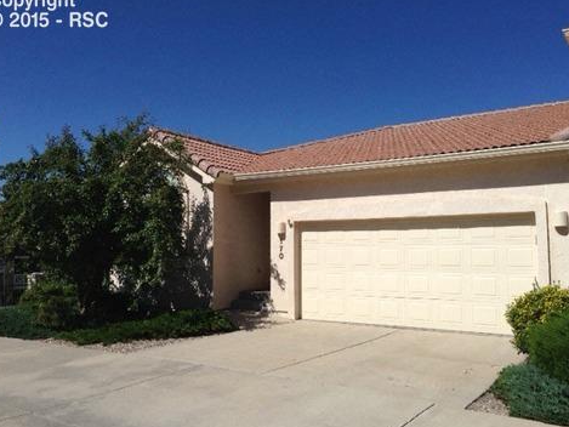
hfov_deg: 51.3
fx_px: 592
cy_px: 222
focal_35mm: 36
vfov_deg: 39.7
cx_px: 297
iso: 50
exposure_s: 1/3012
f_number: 2.4
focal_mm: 4.13
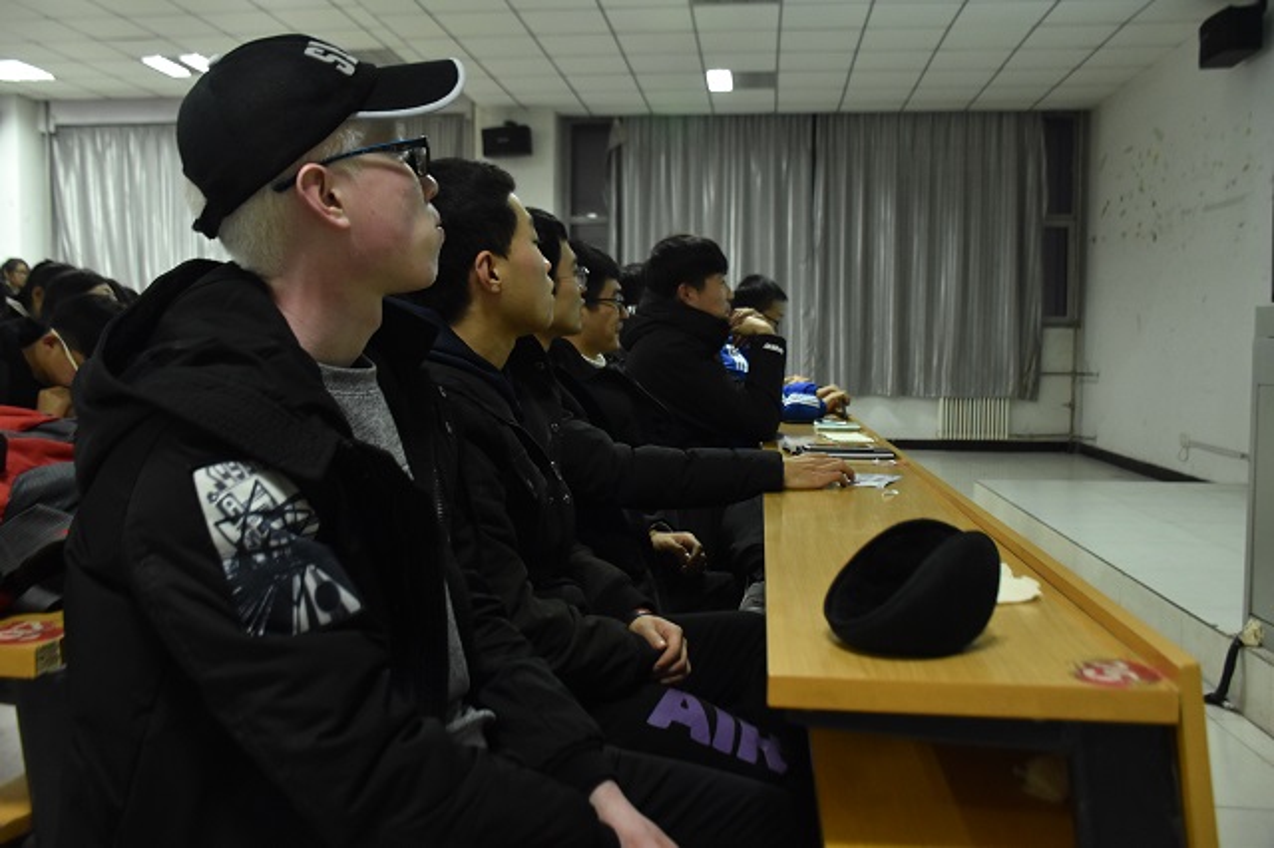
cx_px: 637
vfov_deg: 43.6
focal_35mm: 30
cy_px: 424
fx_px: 1061
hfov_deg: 62.0
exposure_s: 1/30
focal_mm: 20
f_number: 3.5
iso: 2000
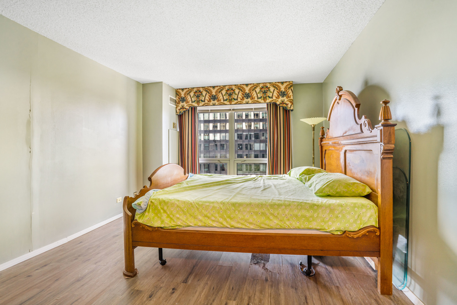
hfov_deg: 96.7
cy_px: 152
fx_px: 203
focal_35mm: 16
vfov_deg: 73.7
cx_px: 228
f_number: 9
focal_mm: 16
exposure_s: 1/2
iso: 320
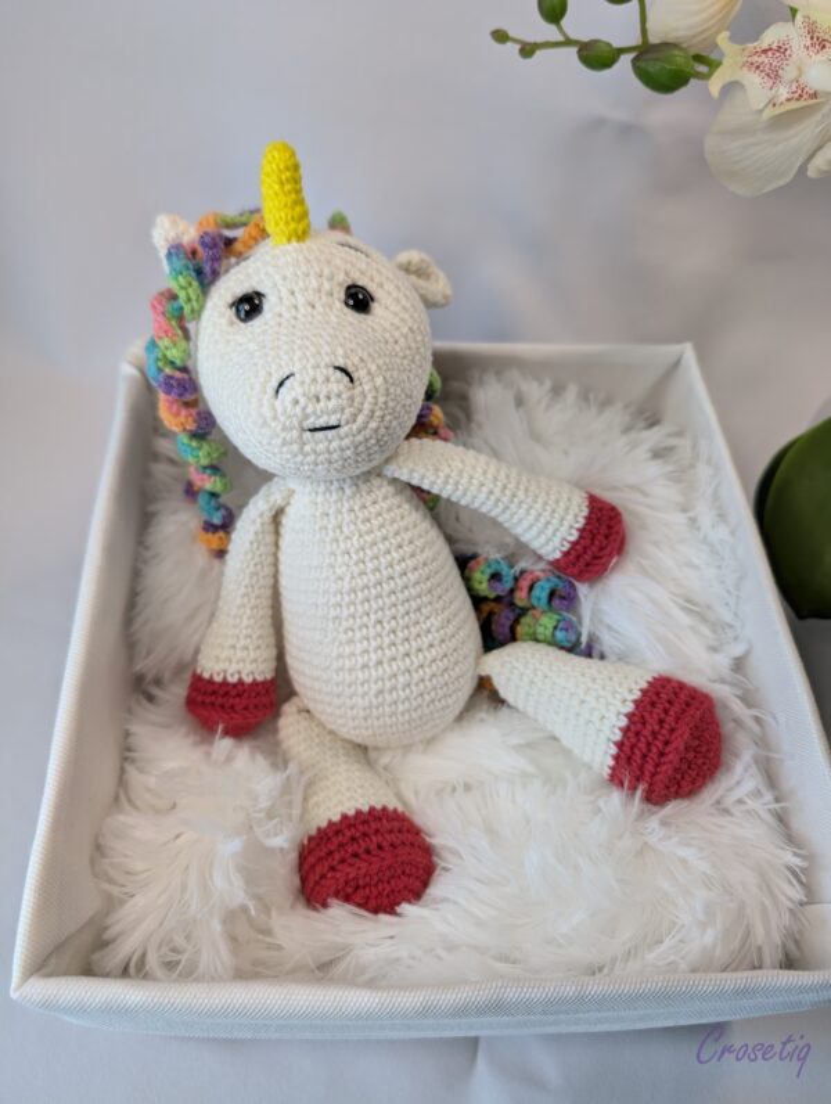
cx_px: 416
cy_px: 552
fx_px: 766
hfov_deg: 56.9
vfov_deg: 71.5
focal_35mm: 24
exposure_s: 1/74
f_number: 1.68
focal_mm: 6.9
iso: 115
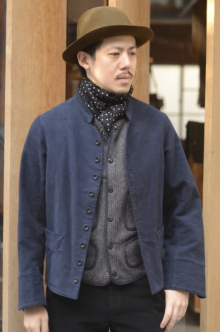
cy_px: 166
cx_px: 110
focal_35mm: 128
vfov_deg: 16.1
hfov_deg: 10.7
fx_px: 1173
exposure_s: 1/80
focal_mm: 85
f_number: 2.5
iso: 125
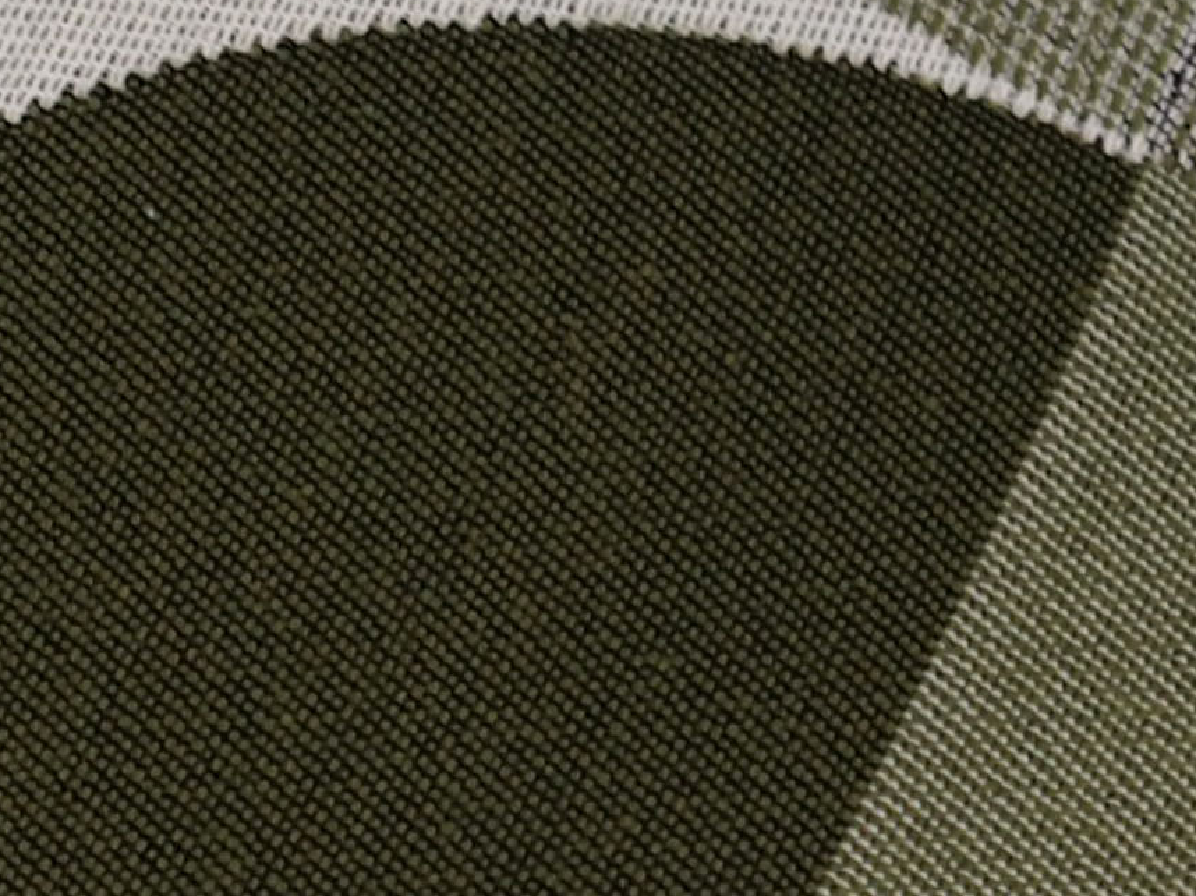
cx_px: -1160
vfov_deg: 7.2
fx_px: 6908
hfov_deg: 9.3
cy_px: 1671
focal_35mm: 200
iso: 200
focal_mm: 17
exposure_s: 1/30
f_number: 3.2
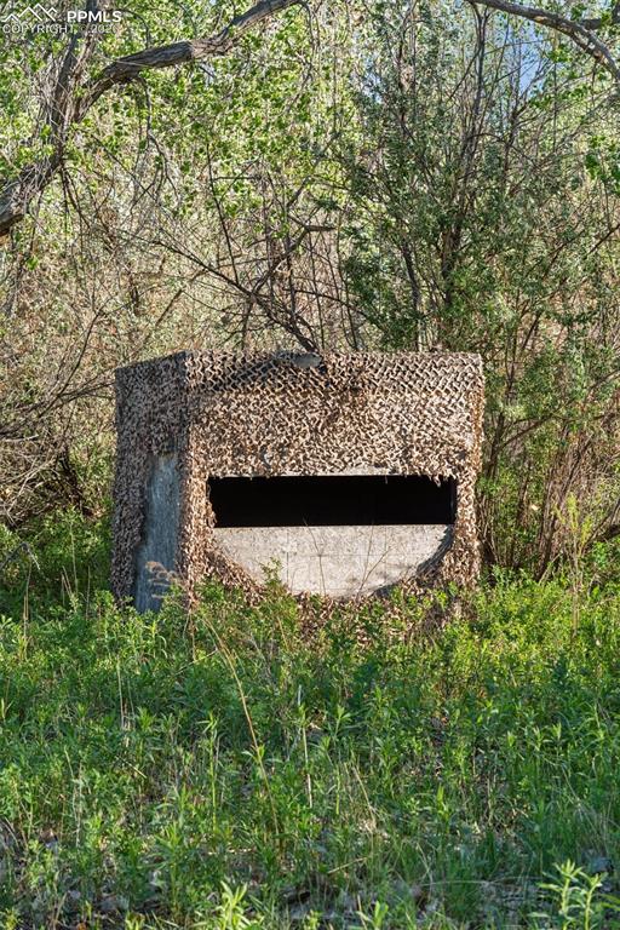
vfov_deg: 27.3
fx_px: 1912
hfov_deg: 18.4
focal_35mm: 74
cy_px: 465
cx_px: 310
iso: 400
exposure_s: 1/400
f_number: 6.3
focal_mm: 74
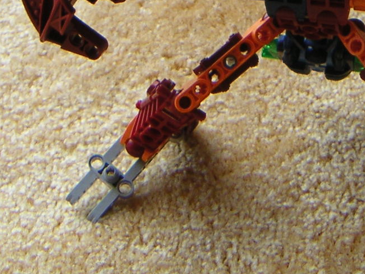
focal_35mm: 96
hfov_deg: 20.4
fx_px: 1013
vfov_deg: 15.0
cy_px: -25
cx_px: 229
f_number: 2.9
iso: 64
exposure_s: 1/45
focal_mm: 5.1
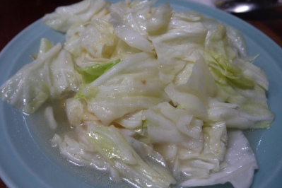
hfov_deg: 54.3
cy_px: 103
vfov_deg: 37.8
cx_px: 124
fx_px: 274
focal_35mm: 35
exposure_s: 1/60
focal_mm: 15
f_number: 3.6
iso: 640
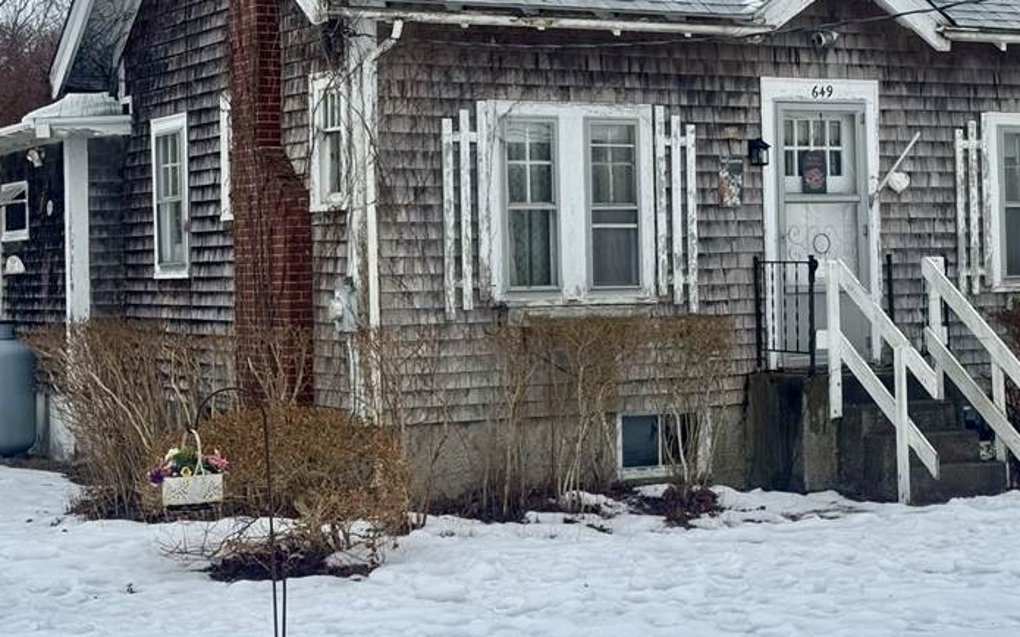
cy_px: 233
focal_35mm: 75
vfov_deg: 17.3
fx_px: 2084
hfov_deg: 27.4
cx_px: 625
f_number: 1.78
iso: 64
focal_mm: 6.76
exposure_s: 1/1193
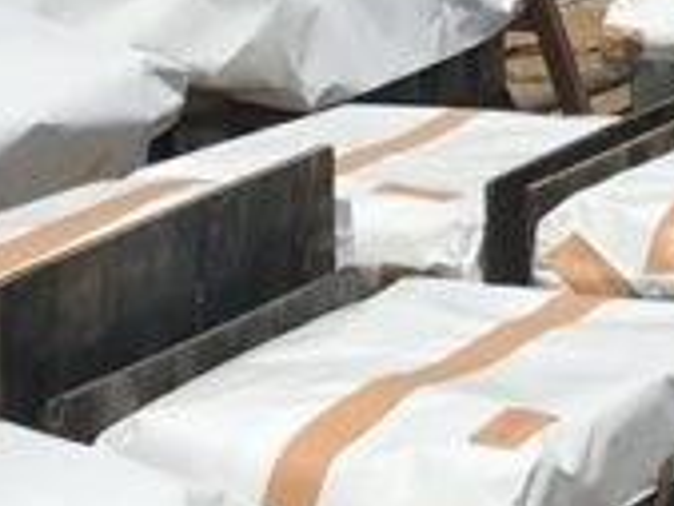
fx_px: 3877
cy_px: 84
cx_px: 766
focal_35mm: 199
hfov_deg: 9.8
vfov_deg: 7.5
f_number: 1.8
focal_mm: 3.99
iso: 20
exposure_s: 1/6849
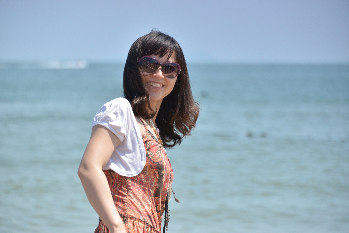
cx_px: 174
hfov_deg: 10.8
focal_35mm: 190
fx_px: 1843
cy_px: 116
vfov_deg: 7.2
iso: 1100
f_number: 5.6
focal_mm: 190
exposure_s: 1/4000
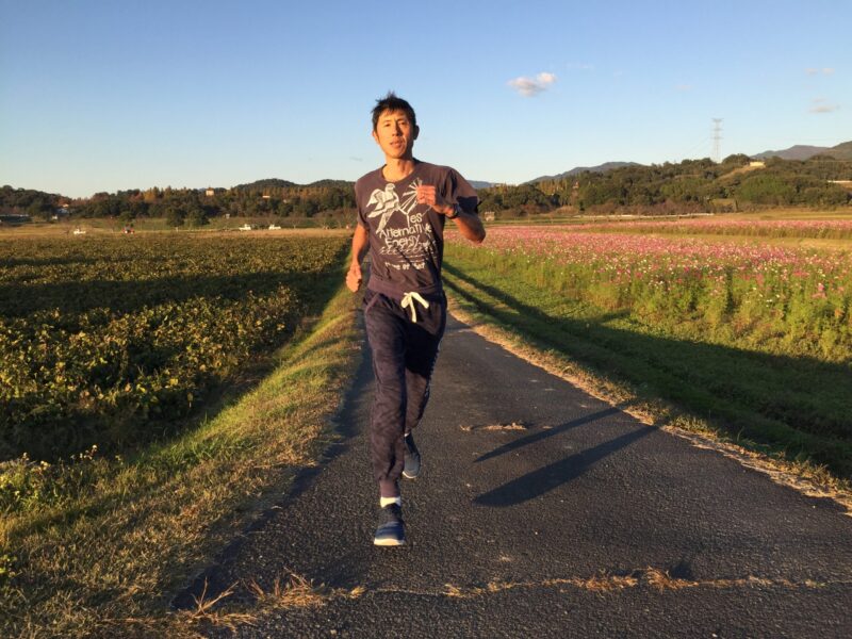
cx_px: 426
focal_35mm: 29
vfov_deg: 48.2
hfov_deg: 61.7
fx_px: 714
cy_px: 320
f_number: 2.2
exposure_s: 1/824
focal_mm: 4.15
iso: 32
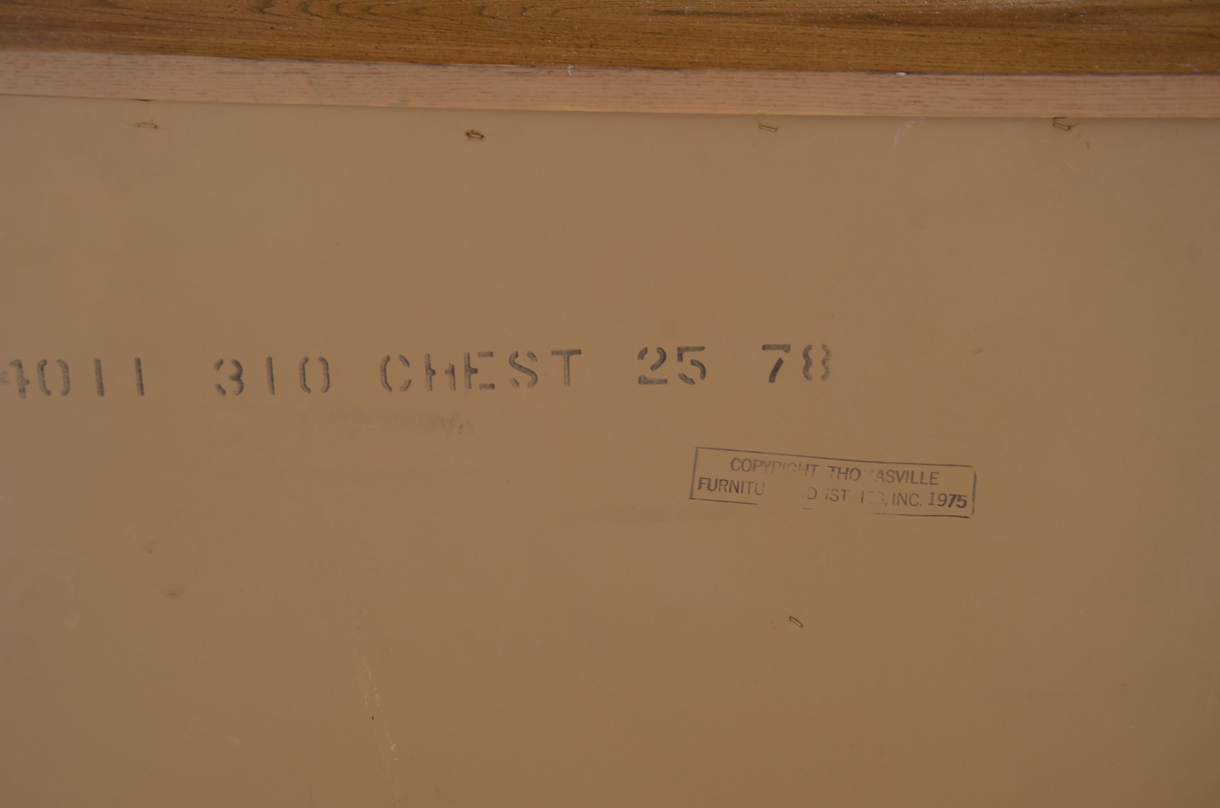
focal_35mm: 68
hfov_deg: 29.9
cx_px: 610
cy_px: 404
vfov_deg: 20.1
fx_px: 2283
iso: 125
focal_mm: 45
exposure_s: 1/80
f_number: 6.3
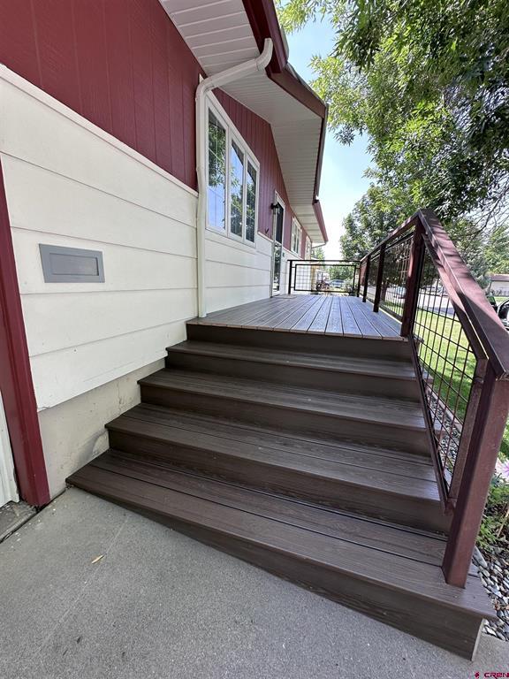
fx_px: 274
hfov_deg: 85.7
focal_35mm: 14
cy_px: 340
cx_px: 254
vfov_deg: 102.1
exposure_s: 1/194
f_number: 2.2
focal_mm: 2.22
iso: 40
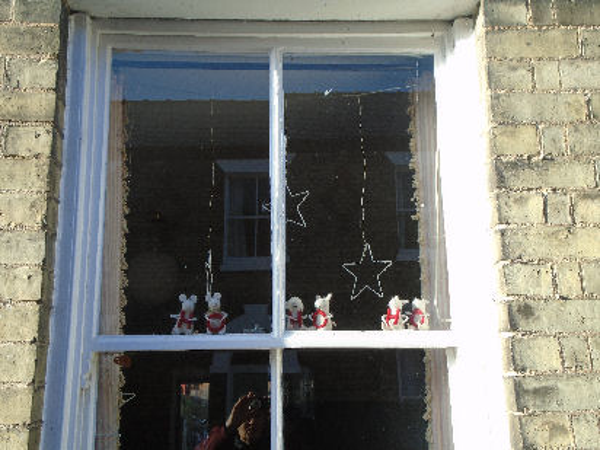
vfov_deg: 34.3
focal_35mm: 42
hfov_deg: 44.8
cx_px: 300
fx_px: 728
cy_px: 225
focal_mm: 7.4
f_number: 4.1
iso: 100
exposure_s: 1/200
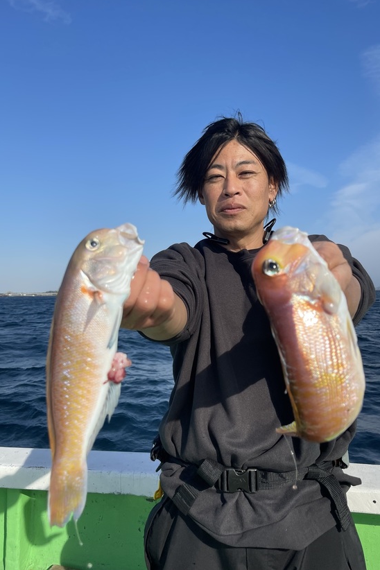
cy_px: 275
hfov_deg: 47.9
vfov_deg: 67.4
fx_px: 427
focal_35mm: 27
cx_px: 198
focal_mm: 5.1
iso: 32
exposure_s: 1/3788
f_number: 1.6
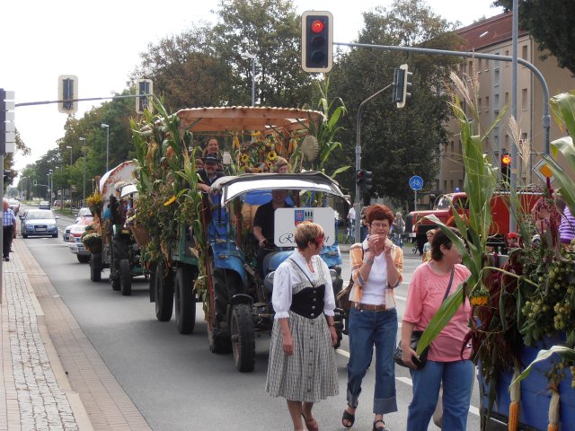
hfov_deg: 17.7
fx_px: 1844
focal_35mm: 111
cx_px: 288
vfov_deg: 13.3
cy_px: 216
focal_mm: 19.64
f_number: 5.5
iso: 80
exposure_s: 1/200
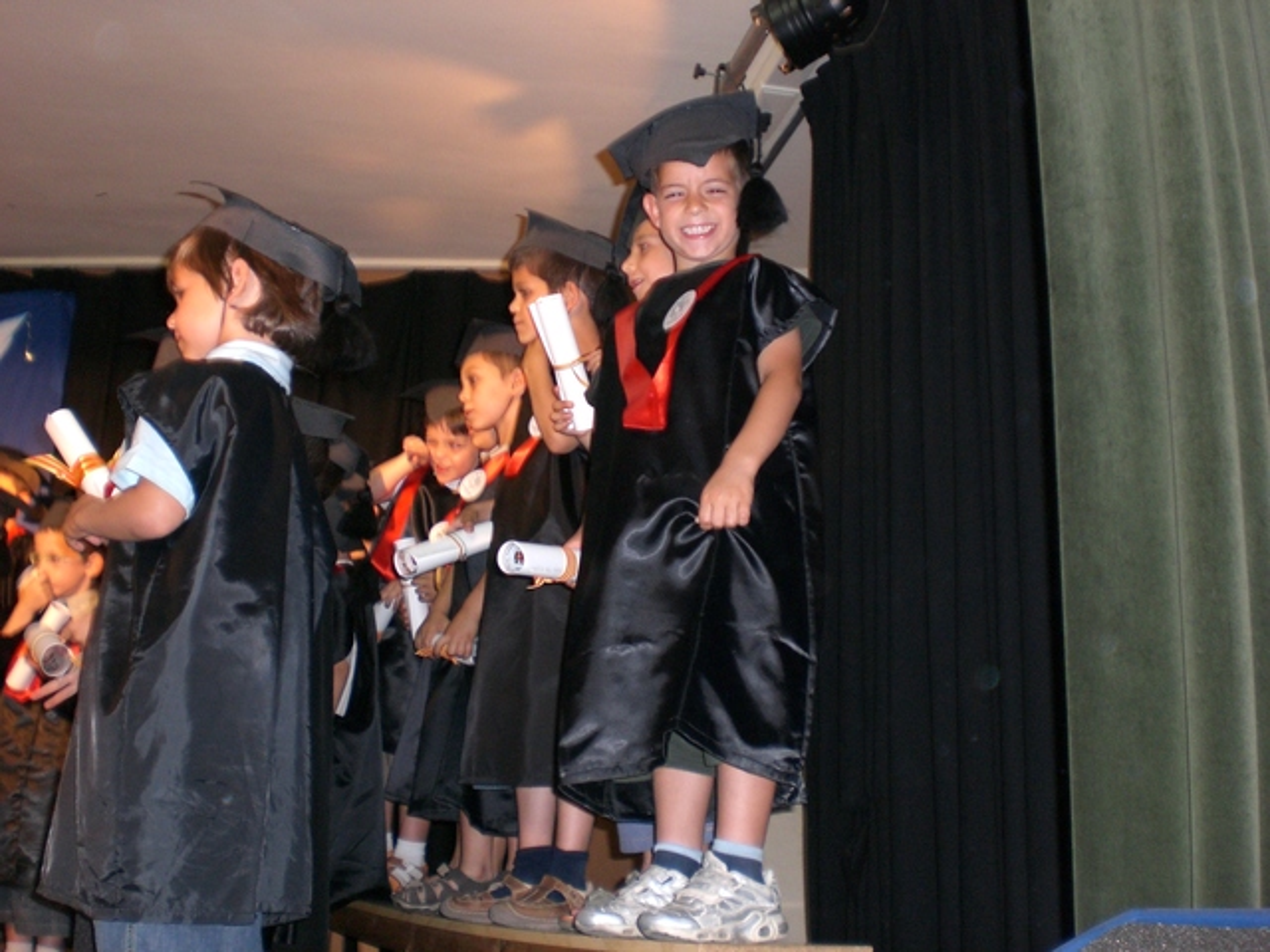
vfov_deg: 37.7
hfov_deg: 49.0
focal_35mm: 38
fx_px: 1394
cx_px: 635
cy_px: 476
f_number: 3.1
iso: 200
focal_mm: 6.3
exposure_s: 1/60
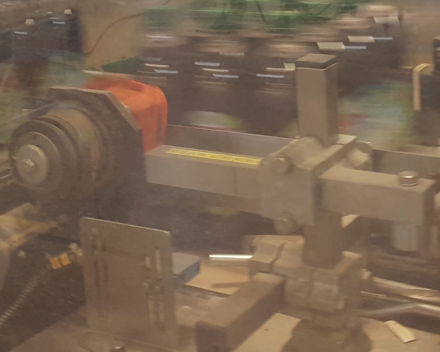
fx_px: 886
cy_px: 75
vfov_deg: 22.2
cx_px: 231
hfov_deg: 27.9
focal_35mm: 68
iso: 200
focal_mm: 4.3
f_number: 1.7
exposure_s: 1/11
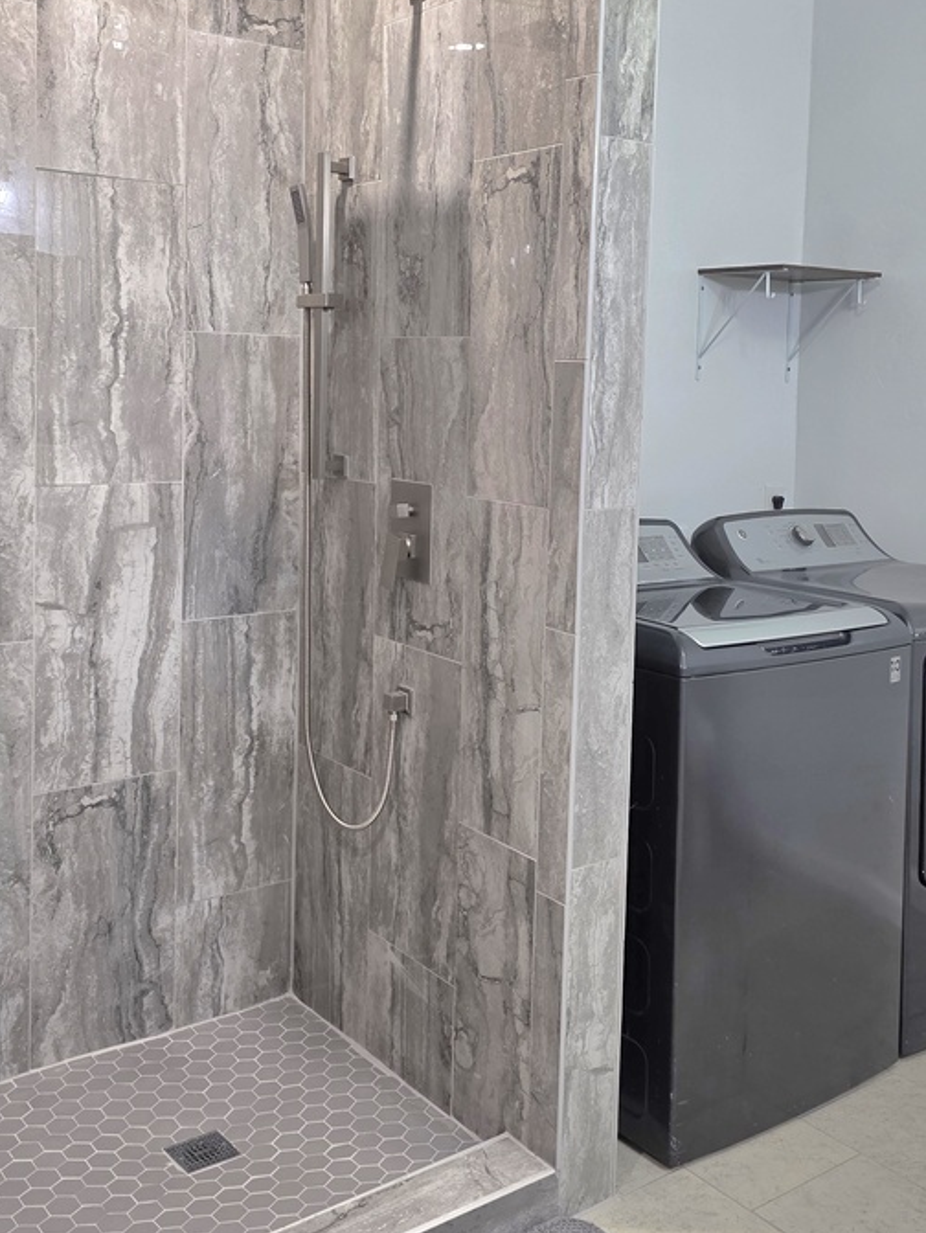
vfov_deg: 49.5
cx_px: 469
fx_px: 1318
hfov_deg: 38.7
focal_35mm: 37
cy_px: 439
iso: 400
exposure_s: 1/120
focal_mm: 6.3
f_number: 1.7
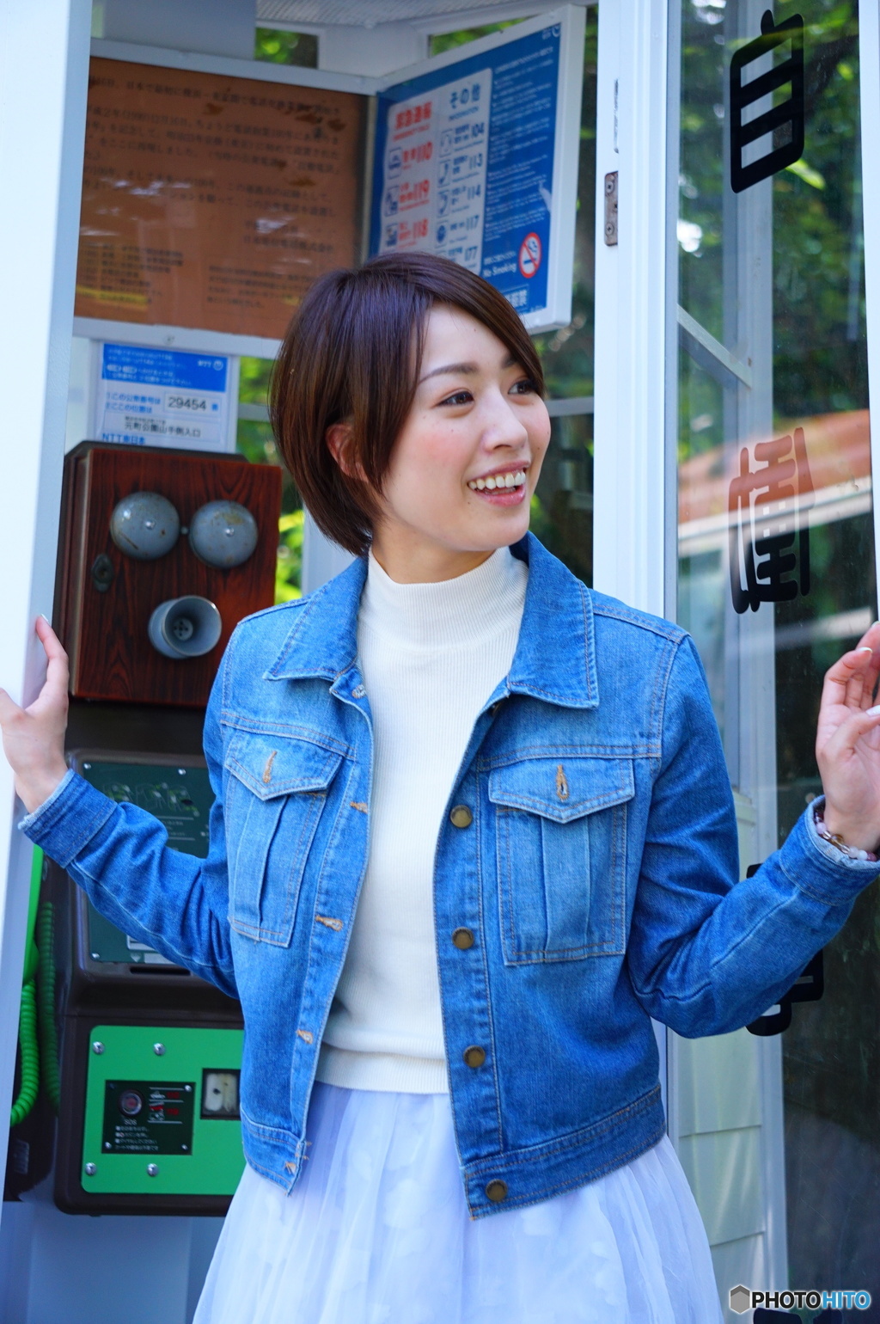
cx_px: 440
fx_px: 3802
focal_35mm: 104
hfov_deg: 13.2
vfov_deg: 19.7
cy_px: 662
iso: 400
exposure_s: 1/125
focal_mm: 69
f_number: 5
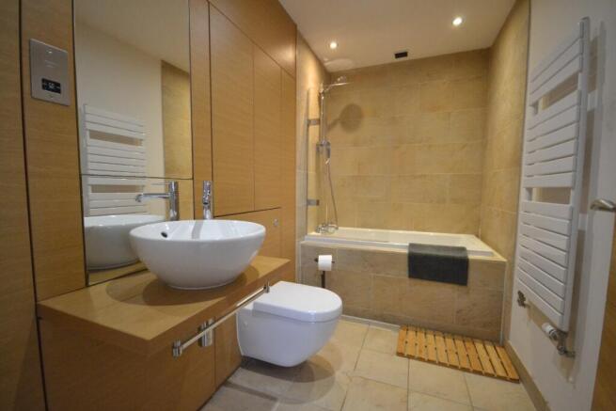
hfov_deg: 100.4
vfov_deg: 77.4
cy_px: 206
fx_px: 257
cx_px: 308
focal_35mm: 15
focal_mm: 10
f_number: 4
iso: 2200
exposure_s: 1/60
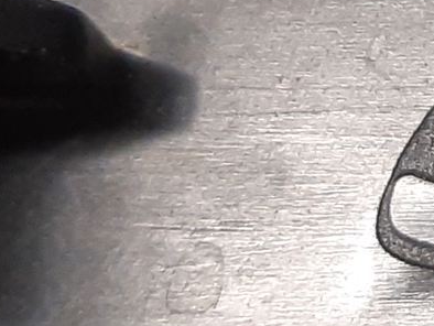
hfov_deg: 12.6
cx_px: 891
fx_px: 1694
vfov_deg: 10.5
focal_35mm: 135
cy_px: -193
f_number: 1.7
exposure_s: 1/60
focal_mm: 3.93
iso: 160
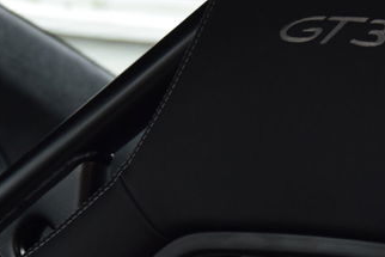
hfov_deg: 9.6
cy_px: 91
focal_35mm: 215
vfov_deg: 6.4
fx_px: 2296
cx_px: 279
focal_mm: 45
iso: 800
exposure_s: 1/20
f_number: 4.8
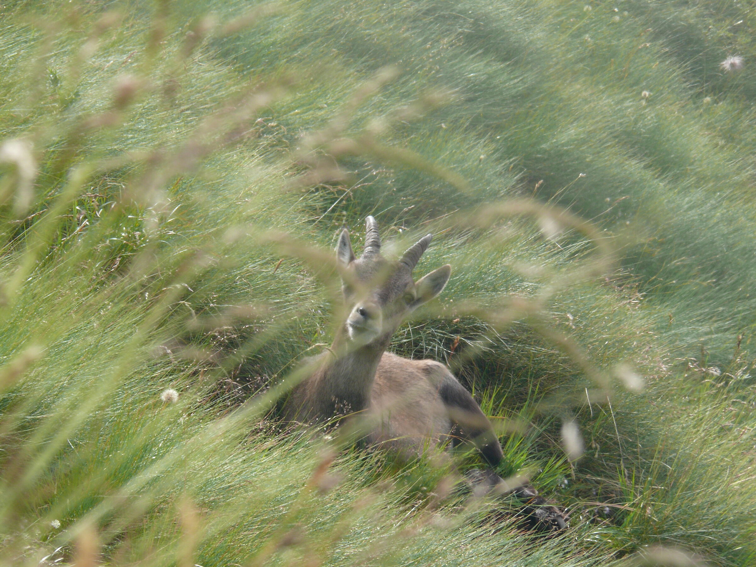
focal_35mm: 420
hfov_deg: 4.7
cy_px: 284
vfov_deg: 3.5
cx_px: 378
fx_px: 9173
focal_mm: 88.8
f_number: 11
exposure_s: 1/60
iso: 100
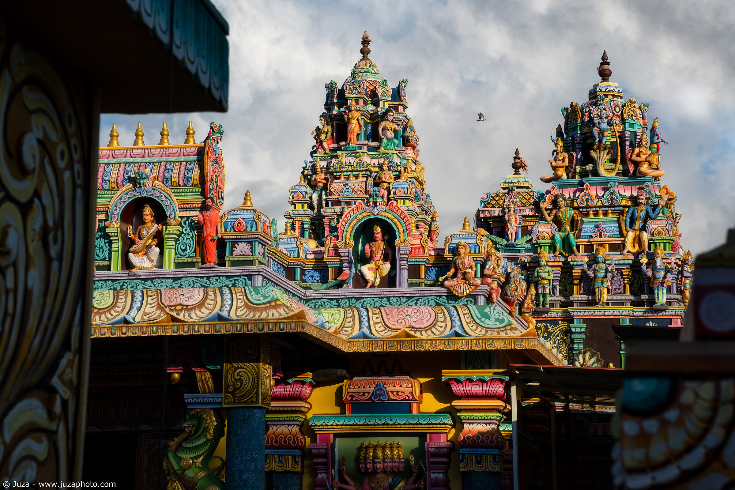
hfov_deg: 24.5
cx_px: 368
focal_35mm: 83
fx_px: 1694
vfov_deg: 16.5
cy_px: 245
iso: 160
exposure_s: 1/600
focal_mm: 55
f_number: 8
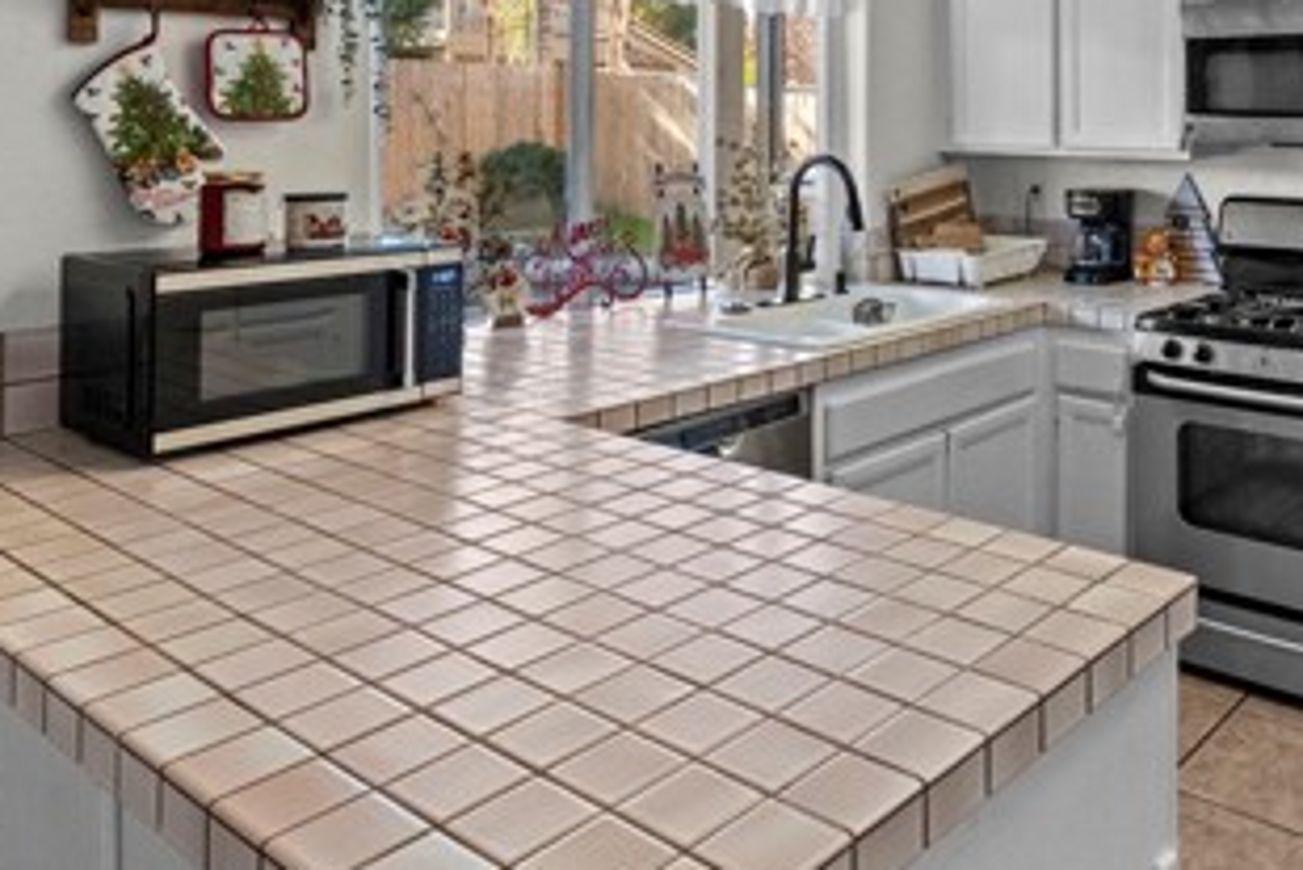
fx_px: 1122
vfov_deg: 39.7
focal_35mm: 31
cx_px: 979
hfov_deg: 57.2
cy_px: 107
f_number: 7.1
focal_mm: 10
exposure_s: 1/20
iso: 1600
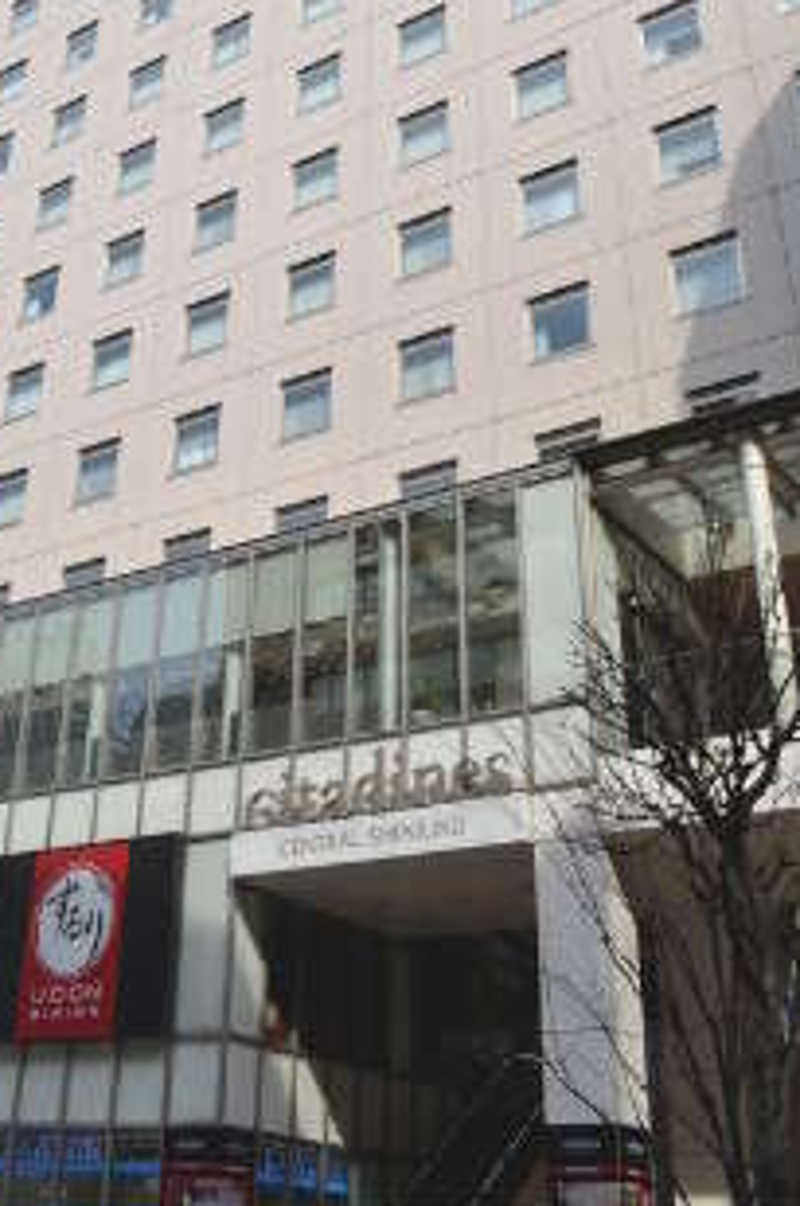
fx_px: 1405
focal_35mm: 42
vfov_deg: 44.6
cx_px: 252
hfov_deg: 31.5
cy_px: 273
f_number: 10
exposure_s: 1/125
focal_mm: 18
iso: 100
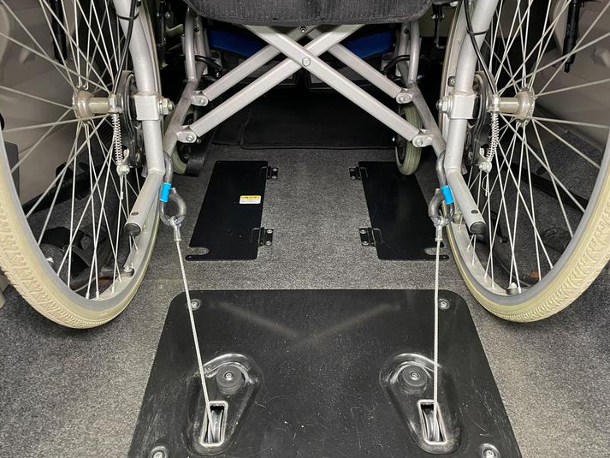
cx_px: 309
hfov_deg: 63.4
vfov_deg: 49.7
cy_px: 242
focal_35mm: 28
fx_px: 493
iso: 500
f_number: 1.6
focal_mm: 4.2
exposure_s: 1/40
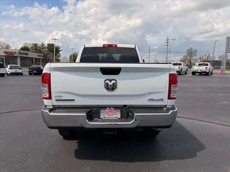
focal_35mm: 24
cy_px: 86
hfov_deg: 71.6
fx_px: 159
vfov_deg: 56.8
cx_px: 115
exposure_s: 1/6711
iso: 80
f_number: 1.78
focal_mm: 6.76
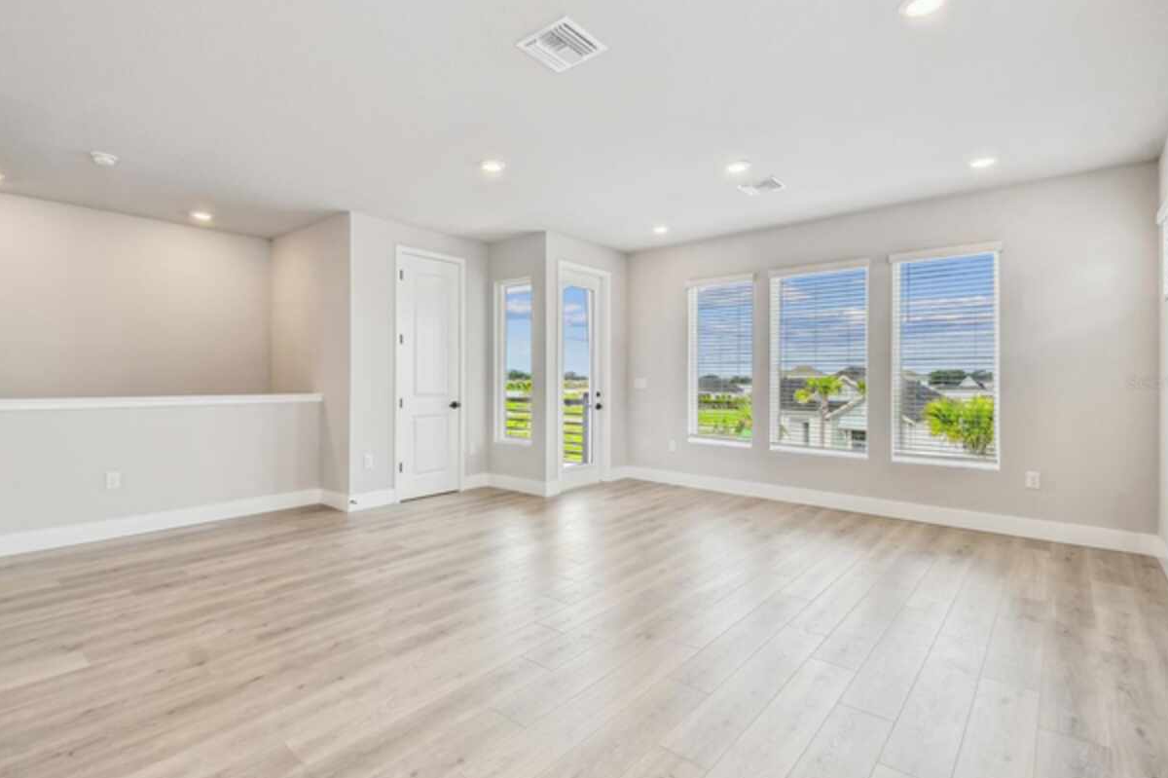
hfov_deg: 96.7
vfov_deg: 73.7
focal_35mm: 16
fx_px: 519
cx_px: 573
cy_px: 382
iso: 100
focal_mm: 10
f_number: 7.1
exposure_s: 1/250
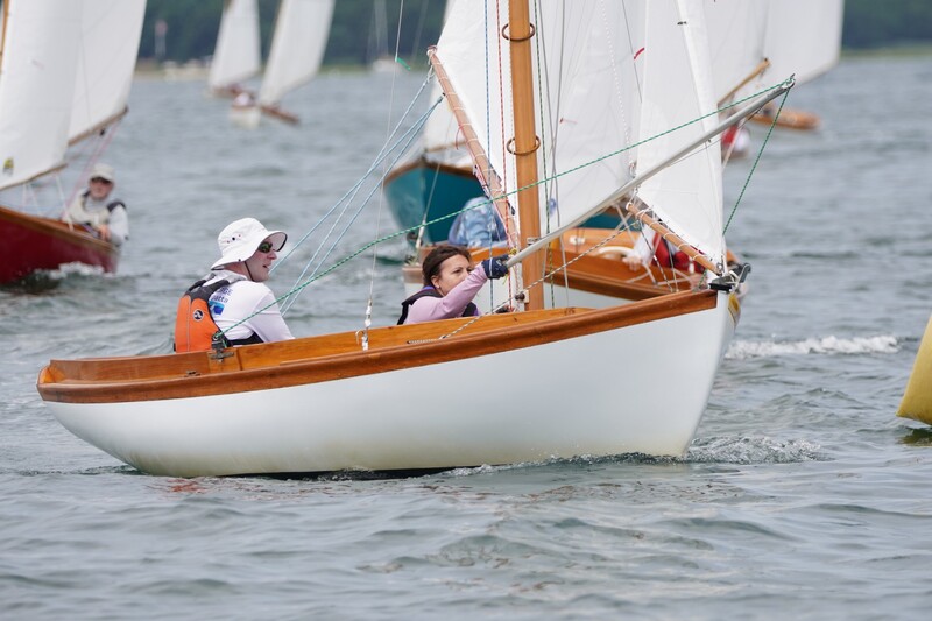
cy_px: 310
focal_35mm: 486
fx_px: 12579
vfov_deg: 2.8
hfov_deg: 4.2
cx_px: 466
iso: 250
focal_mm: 324
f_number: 5.6
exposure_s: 1/1250
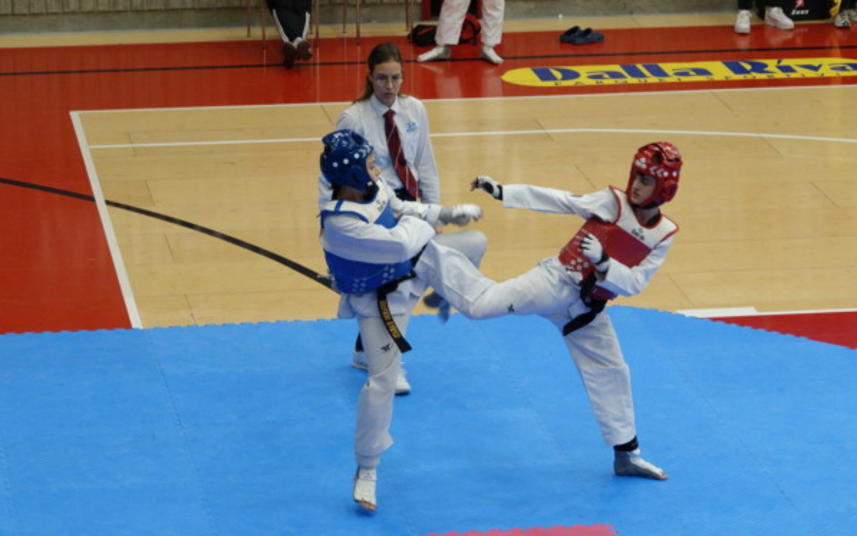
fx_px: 3550
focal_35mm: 152
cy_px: 308
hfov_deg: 13.8
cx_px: 436
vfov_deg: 8.6
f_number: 4
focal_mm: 47.94
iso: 640
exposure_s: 1/160
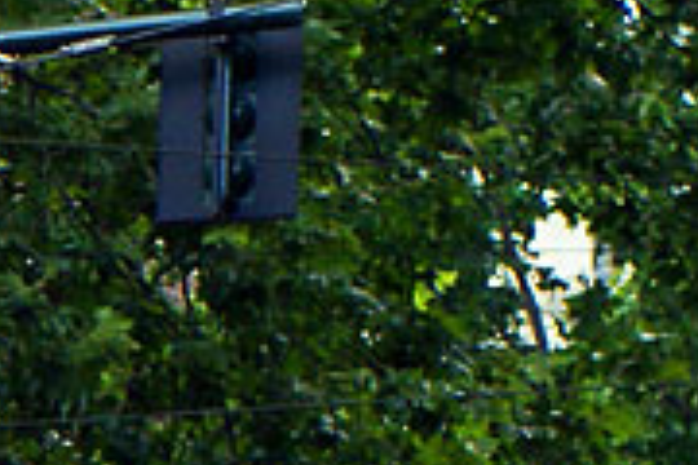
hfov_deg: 4.0
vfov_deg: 2.7
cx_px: -923
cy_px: 1194
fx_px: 9946
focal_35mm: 513
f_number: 5
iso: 400
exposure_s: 1/250
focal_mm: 60
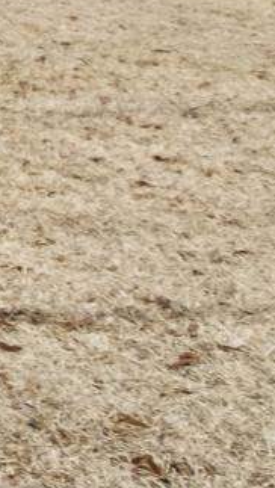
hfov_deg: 4.5
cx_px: -1597
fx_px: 1994
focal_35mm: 154
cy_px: -280
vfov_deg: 13.1
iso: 200
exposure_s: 1/25
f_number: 10
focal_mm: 12.6
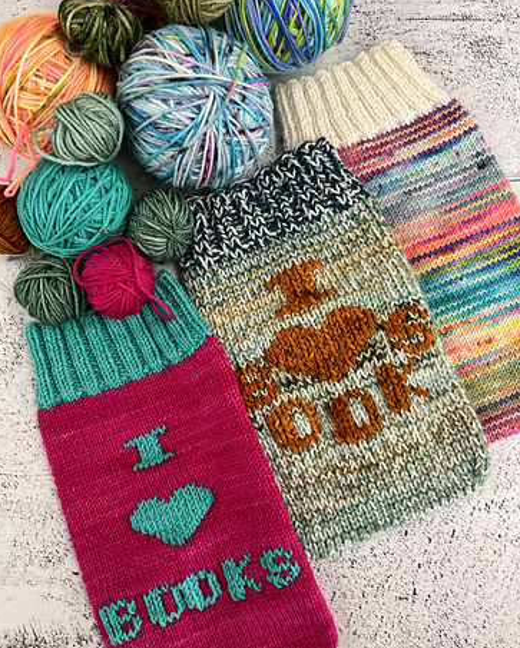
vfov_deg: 62.2
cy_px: 329
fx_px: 538
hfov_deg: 51.6
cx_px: 263
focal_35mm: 28
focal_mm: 5.1
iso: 32
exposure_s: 1/136
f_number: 1.6
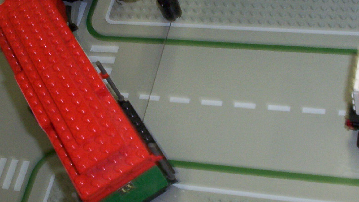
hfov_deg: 30.6
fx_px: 657
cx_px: 197
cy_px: 83
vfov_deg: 17.5
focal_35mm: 69
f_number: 4.5
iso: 140
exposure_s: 1/30
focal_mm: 6
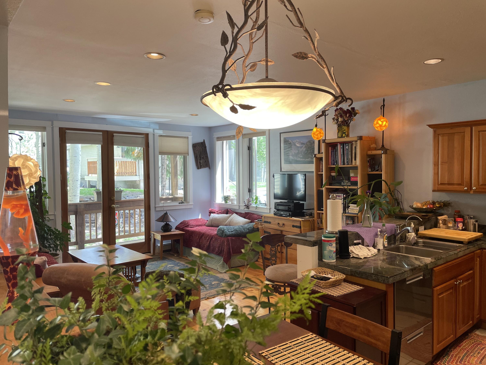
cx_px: 243
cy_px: 182
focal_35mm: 26
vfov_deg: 53.1
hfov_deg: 67.3
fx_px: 365
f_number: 1.6
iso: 80
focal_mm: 4.2
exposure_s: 1/60
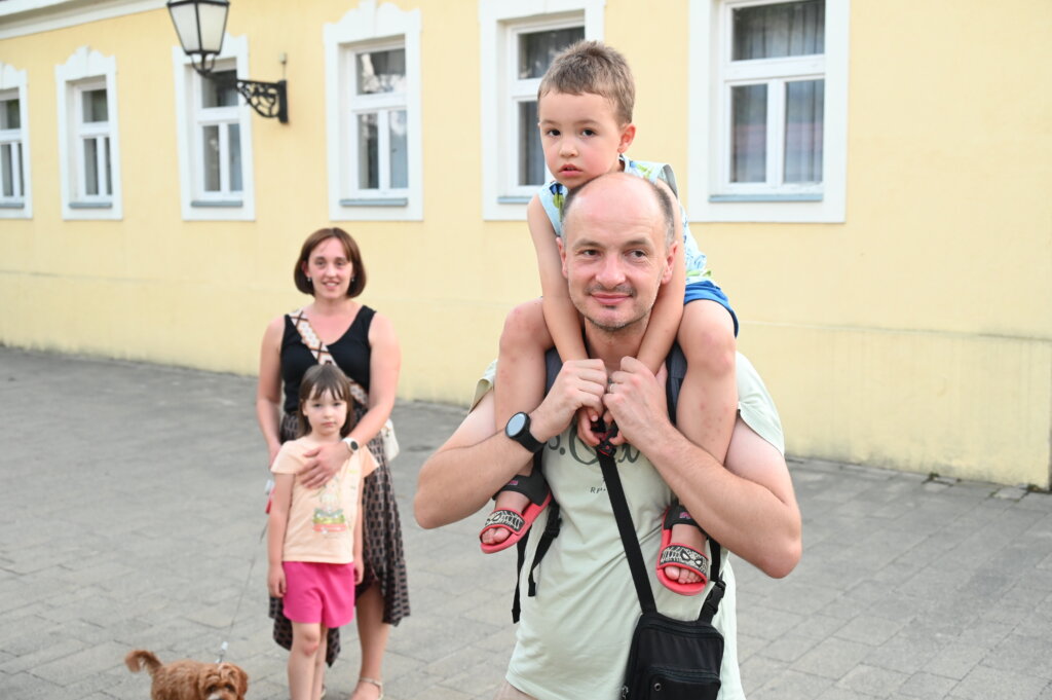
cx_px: 526
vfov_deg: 31.8
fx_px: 1226
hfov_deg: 46.4
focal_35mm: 42
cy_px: 350
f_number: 5
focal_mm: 42
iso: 2500
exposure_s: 1/50
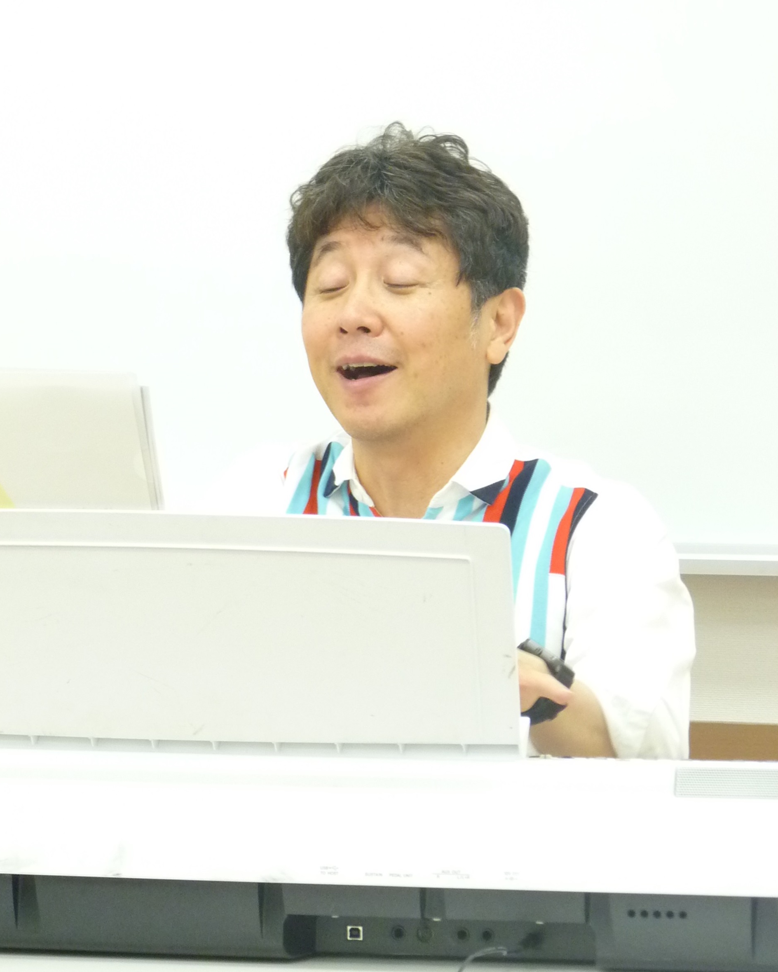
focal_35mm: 236
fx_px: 6793
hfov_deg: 6.6
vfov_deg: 8.2
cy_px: 636
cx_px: 278
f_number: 3.7
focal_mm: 29
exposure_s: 1/40
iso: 400
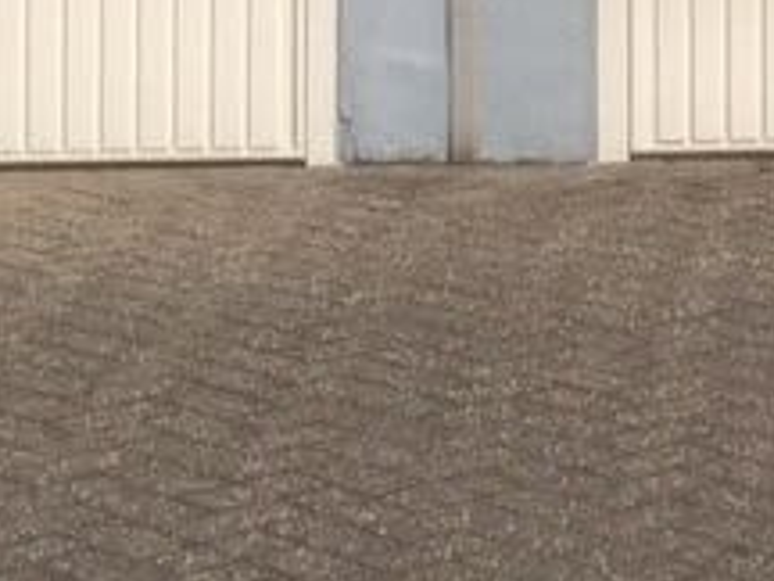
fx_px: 3846
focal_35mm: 172
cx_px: 1075
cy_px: -499
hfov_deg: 11.1
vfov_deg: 8.3
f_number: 2.2
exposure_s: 1/3731
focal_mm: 4.2
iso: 32
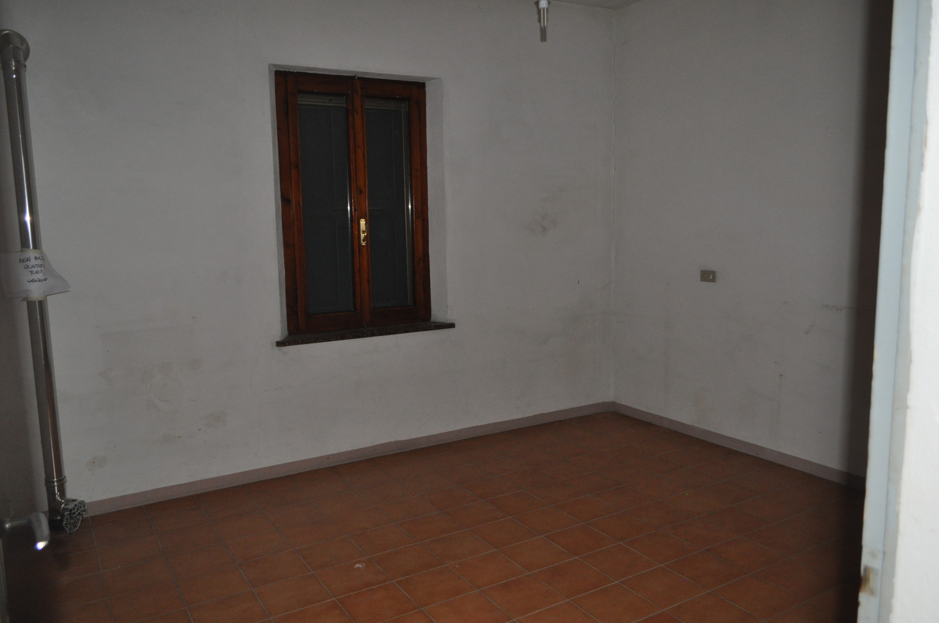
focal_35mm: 27
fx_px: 703
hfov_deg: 67.4
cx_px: 470
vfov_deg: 47.8
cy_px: 312
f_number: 3.5
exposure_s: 1/60
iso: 800
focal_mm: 18
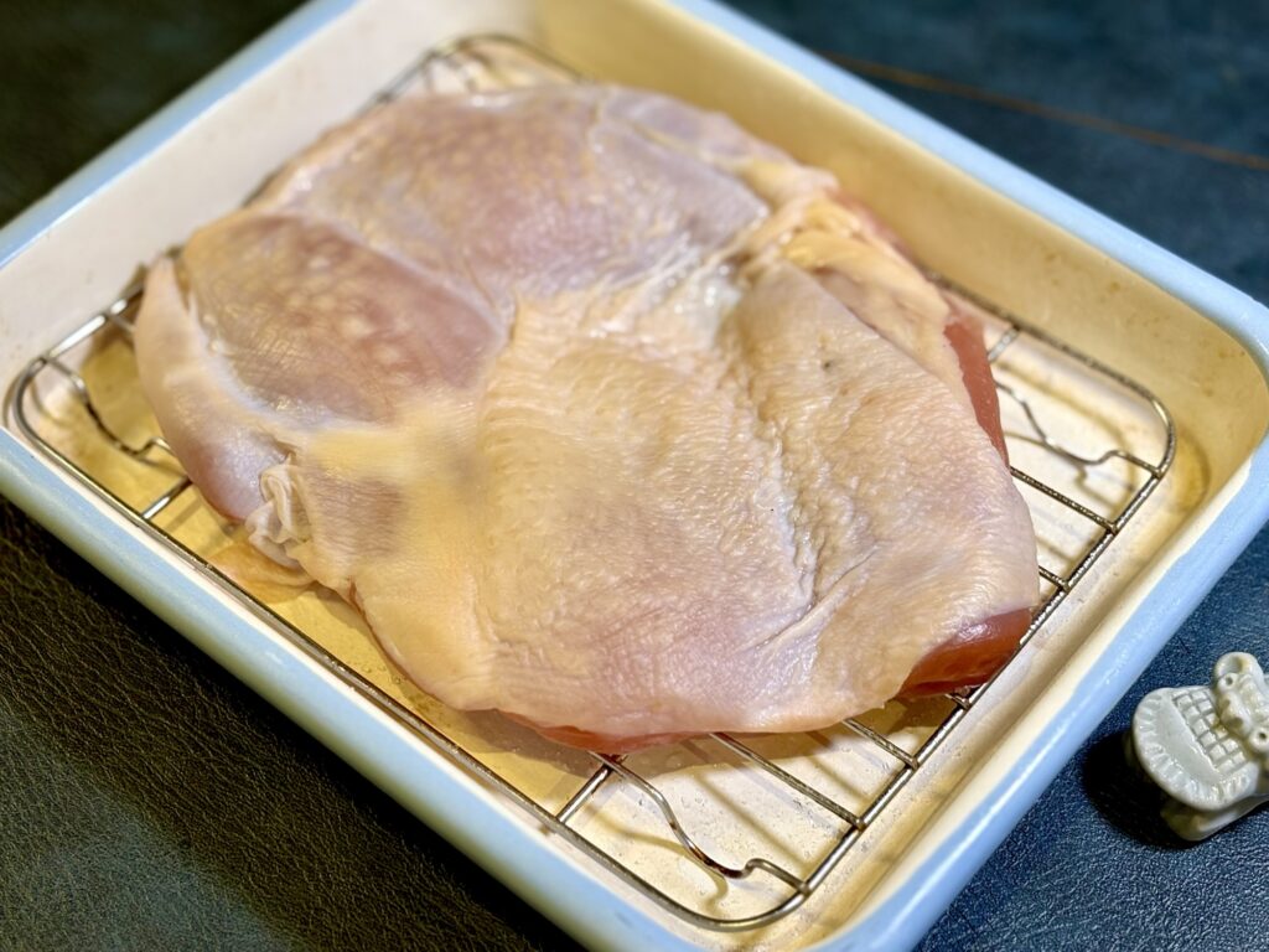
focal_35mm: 52
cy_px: 476
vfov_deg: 28.0
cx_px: 634
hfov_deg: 36.8
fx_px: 1906
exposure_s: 1/100
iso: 40
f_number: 1.6
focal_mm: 5.96
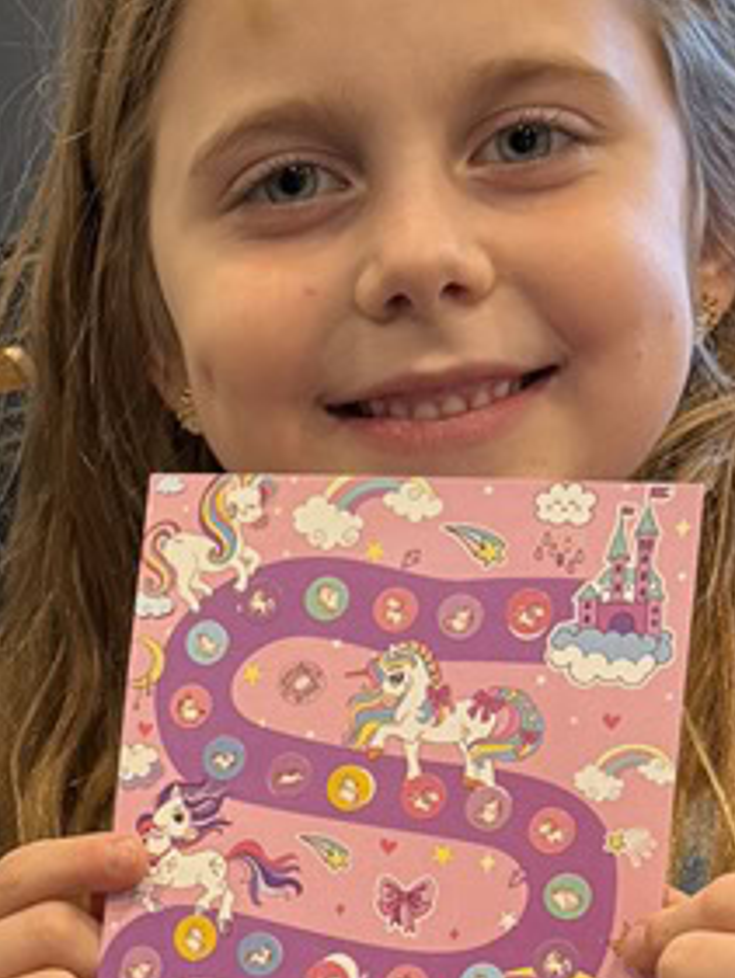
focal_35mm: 113
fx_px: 3197
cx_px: -61
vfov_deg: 17.0
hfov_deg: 12.9
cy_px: 988
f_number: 1.8
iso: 160
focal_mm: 6.8
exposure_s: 1/60
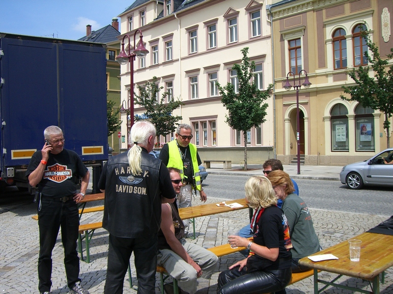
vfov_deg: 37.7
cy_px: 147
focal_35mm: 38
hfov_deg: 49.0
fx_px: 431
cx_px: 196
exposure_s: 1/640
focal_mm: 6.2
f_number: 4.3
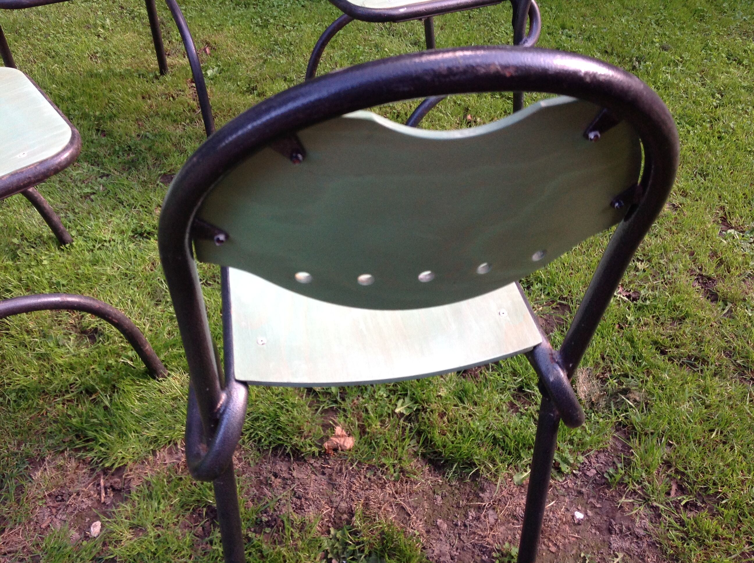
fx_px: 761
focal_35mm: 35
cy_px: 282
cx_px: 377
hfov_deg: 52.7
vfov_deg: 40.6
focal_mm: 4.28
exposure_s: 1/120
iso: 80
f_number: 2.4
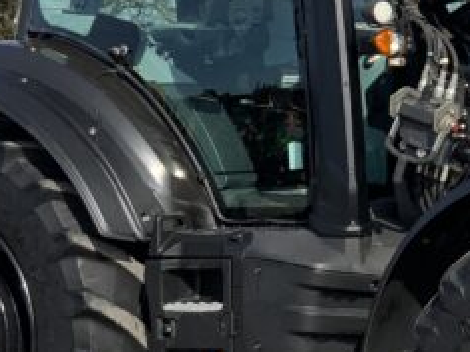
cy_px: 62
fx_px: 1711
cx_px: 675
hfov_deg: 14.7
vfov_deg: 11.7
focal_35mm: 126
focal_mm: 3
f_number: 1.8
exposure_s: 1/1848
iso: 16
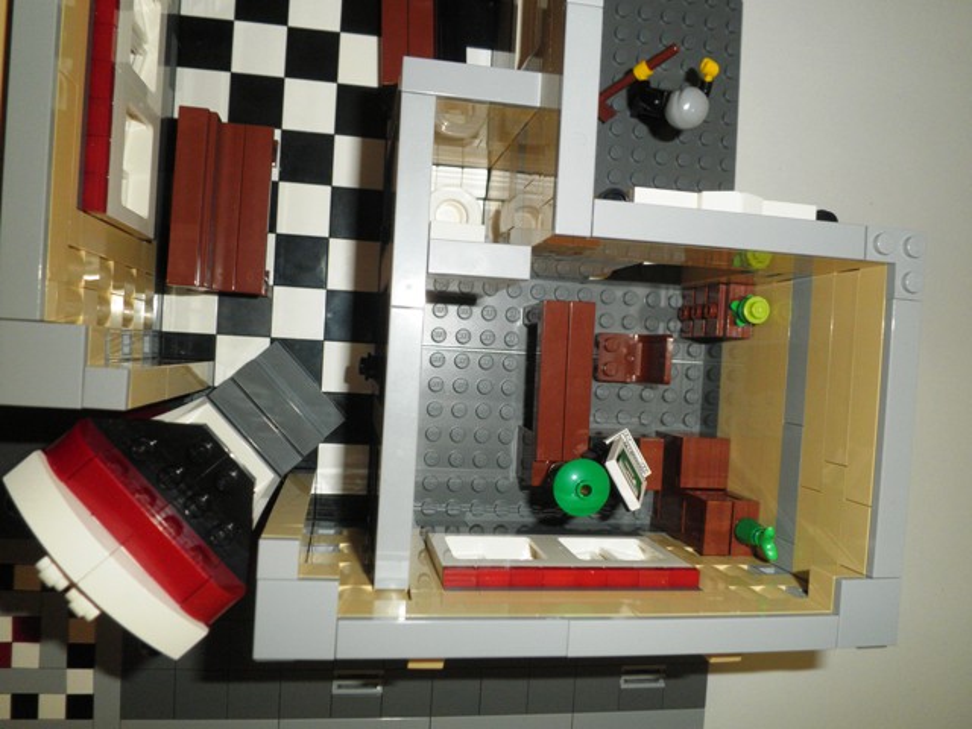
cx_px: 486
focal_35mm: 26
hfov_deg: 67.3
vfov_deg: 53.1
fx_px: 730
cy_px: 364
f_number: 7.9
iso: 160
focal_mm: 4.7
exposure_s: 1/30
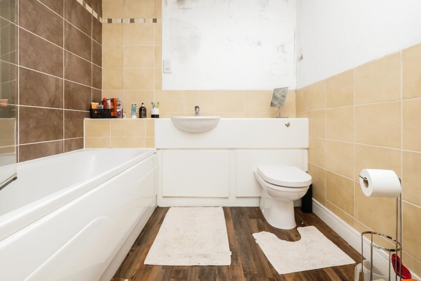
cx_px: 210
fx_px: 175
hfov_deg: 100.4
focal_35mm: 15
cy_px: 140
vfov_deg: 77.3
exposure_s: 1/200
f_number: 6.4
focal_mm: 10
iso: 800
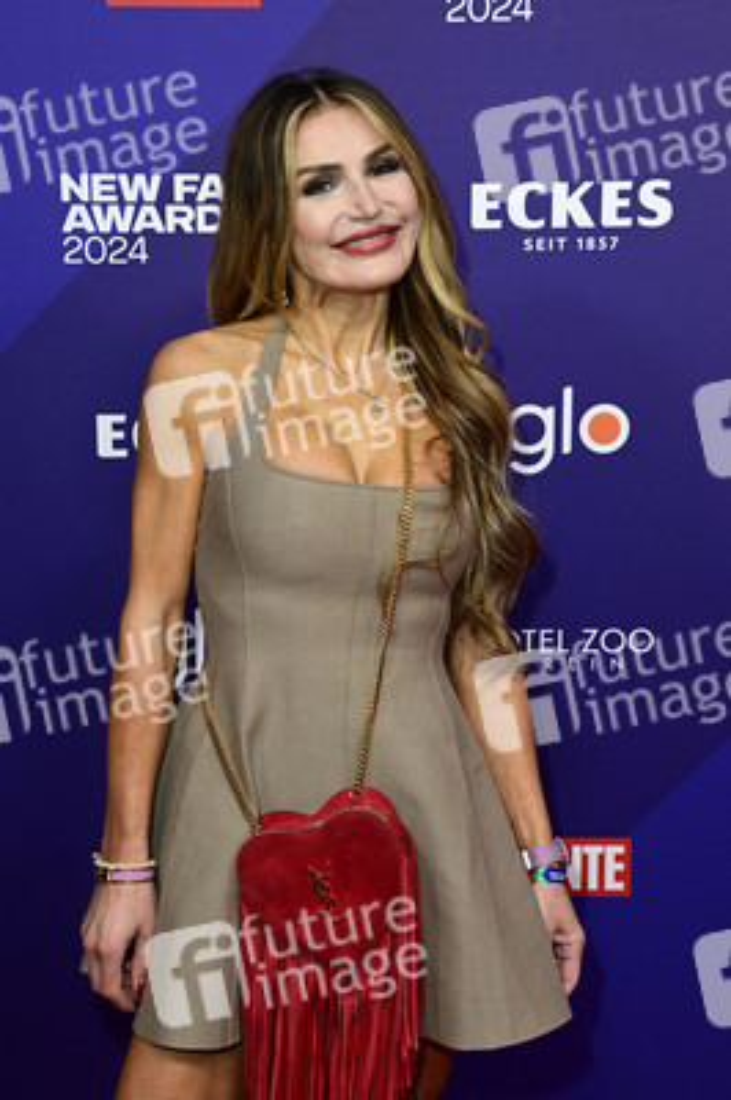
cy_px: 550
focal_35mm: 50
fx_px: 1525
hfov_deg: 26.9
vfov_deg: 39.6
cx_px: 366
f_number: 6.3
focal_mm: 50
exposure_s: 1/250
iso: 800
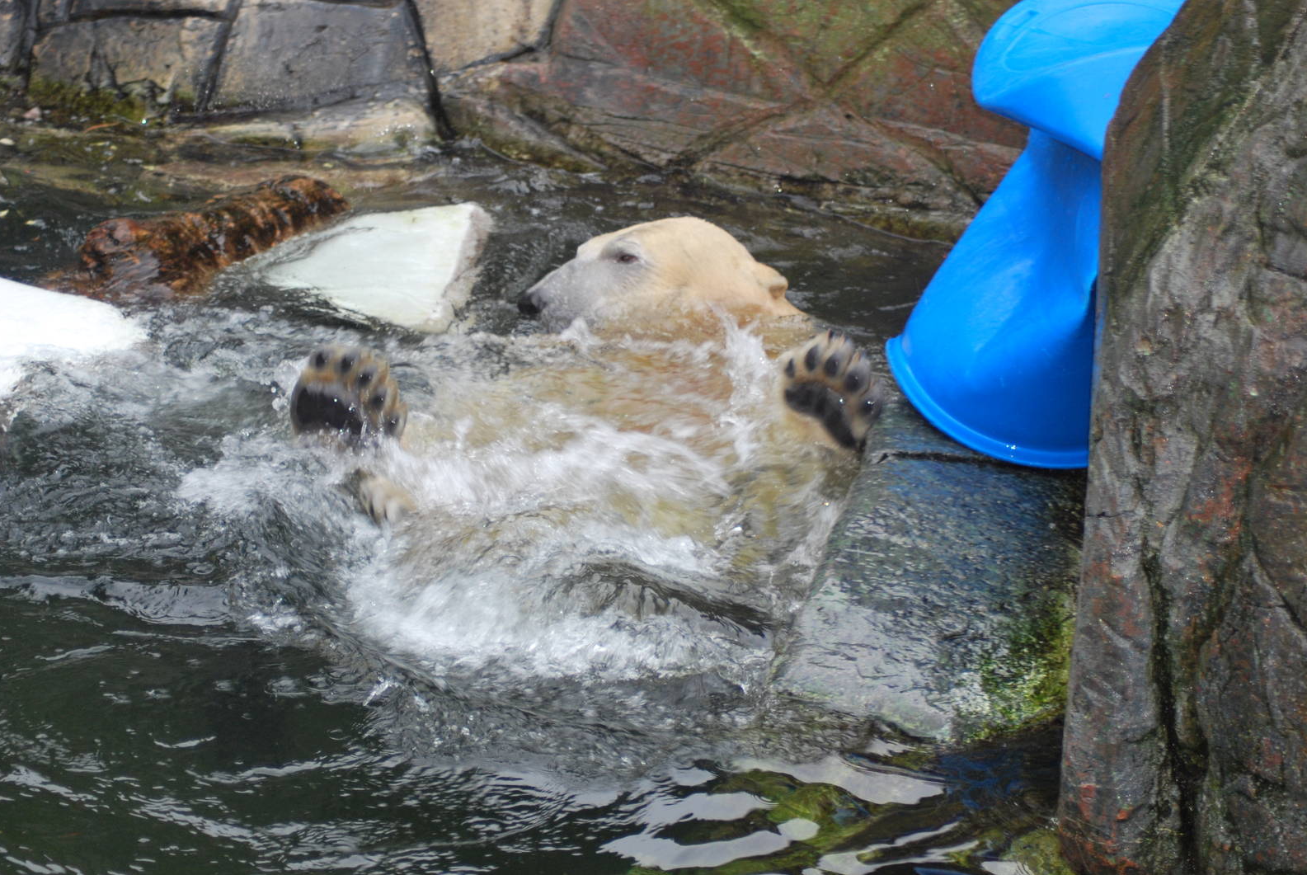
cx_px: 654
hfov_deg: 19.3
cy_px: 434
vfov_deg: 13.0
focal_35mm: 106
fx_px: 3853
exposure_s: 1/60
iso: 400
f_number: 4
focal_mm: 70
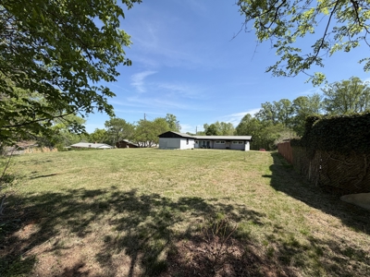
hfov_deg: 102.1
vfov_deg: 85.7
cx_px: 185
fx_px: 150
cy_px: 138
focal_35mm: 14
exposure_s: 1/770
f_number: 2.2
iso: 32
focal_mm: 2.22
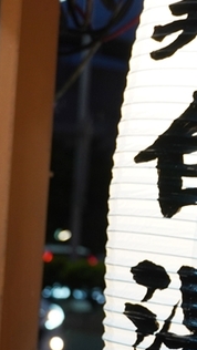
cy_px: 147
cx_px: 247
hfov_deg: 8.9
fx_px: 1252
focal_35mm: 135
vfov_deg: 15.9
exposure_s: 1/25
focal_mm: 32
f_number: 4.5
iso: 500
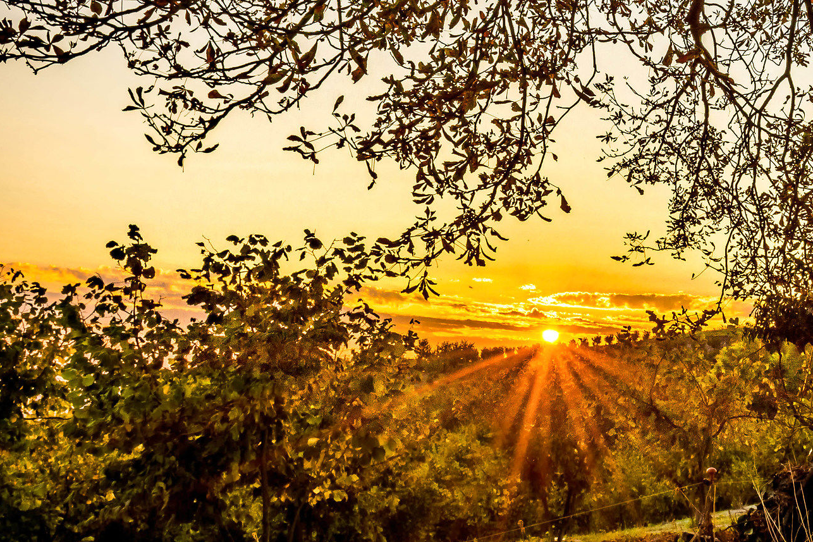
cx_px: 681
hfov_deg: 34.3
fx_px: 1264
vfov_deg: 23.9
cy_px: 139
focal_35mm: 56
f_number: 11
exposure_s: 1/400
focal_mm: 20
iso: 100
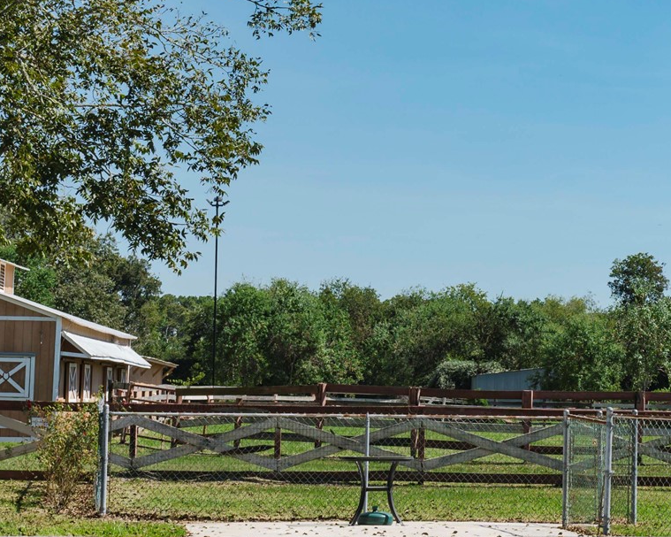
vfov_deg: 16.3
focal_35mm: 94
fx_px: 1867
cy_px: 205
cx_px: 449
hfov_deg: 20.3
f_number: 10
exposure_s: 1/250
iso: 160
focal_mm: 35
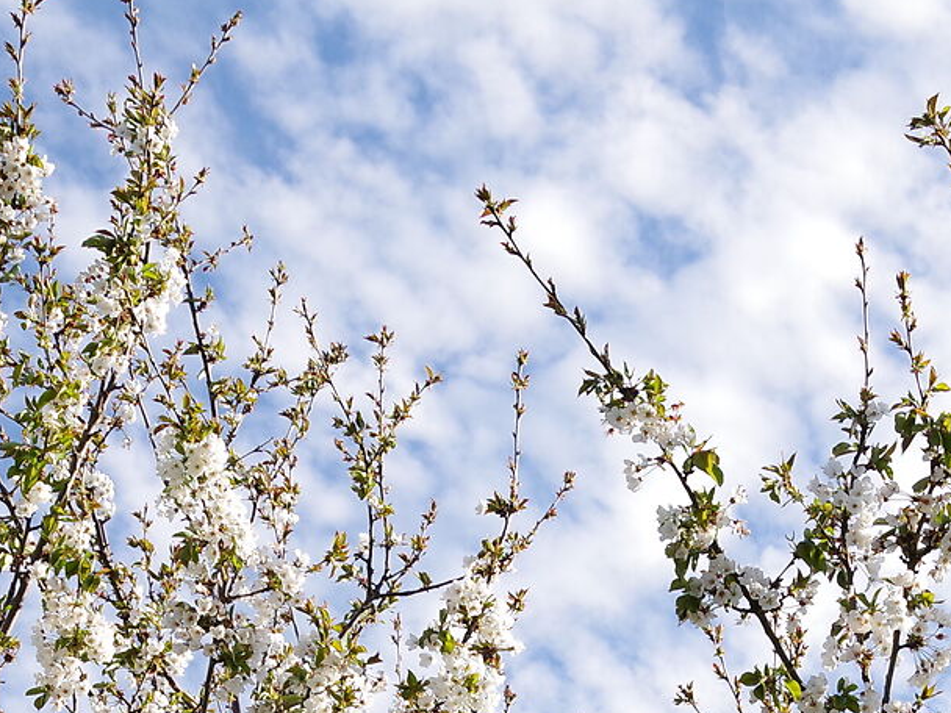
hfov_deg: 15.3
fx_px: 3544
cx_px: 562
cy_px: 1207
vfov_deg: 10.9
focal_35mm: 129
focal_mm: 34
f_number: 9
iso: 100
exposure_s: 1/80
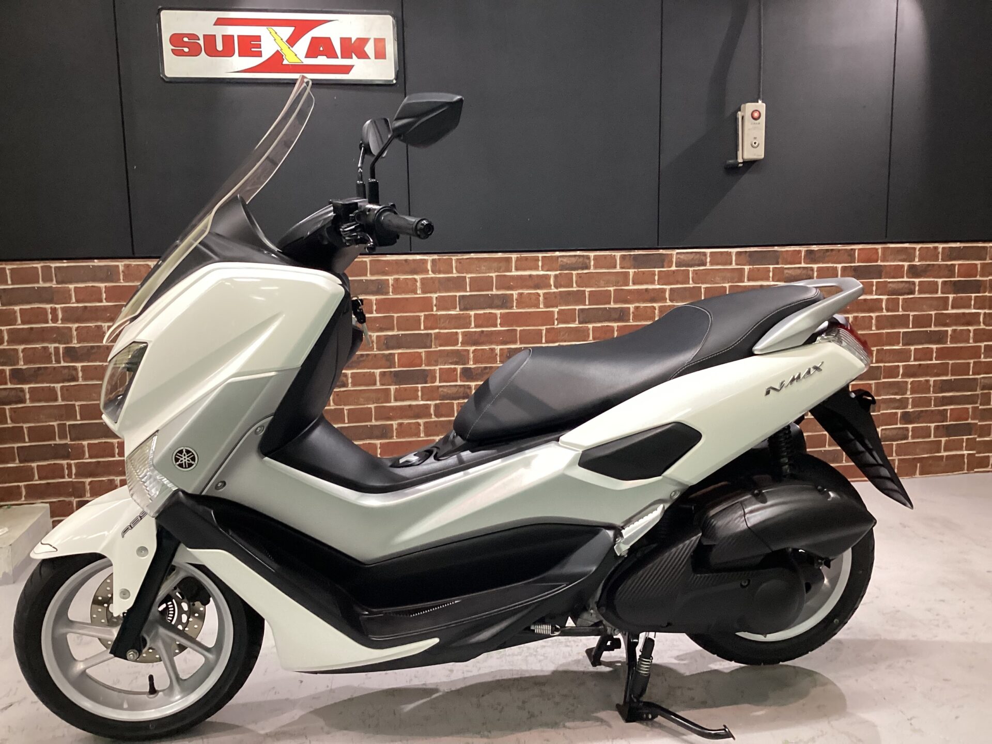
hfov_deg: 58.4
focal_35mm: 31
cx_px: 496
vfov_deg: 45.4
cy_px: 372
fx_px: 888
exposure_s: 1/60
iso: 250
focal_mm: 3.3
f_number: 2.4
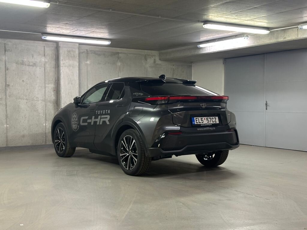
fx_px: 426
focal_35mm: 48
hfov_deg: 39.7
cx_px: 154
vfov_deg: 30.3
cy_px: 115
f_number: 1.78
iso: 200
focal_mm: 6.86
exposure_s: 1/33
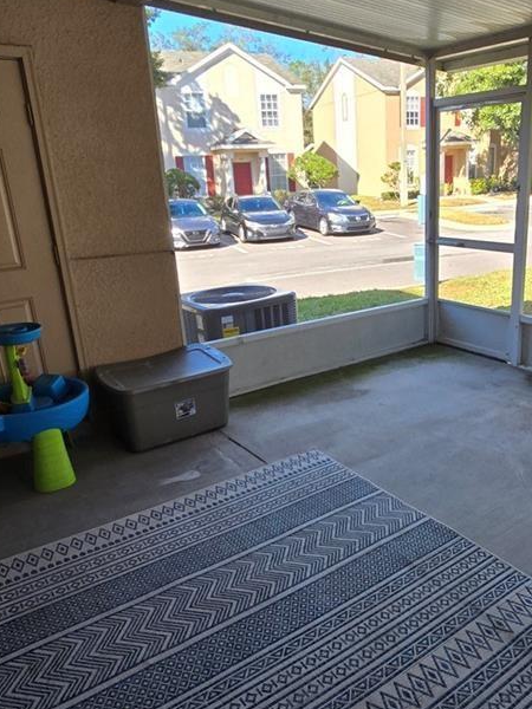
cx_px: 364
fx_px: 533
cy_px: 338
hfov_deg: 51.8
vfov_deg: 67.3
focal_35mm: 26
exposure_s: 1/279
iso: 50
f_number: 2.2
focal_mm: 2.2
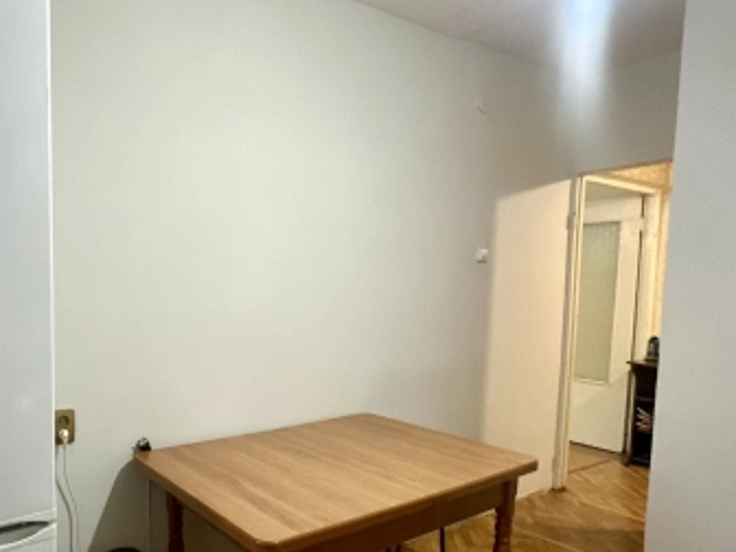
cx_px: 206
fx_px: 553
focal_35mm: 26
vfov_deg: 52.7
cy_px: 333
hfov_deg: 64.2
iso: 500
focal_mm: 2.22
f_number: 2.2
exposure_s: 1/50
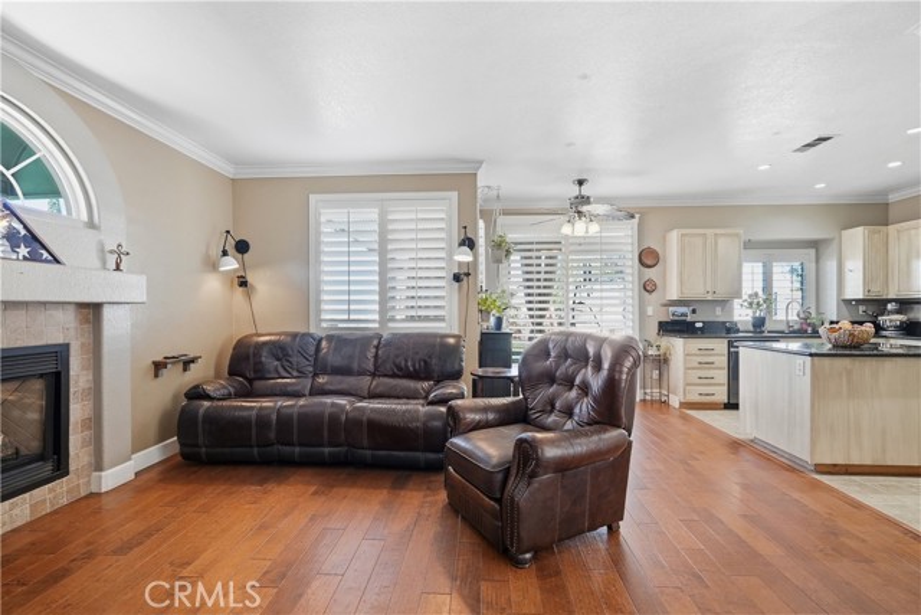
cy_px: 308
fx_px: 409
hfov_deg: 96.7
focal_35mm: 16
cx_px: 460
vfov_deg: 73.8
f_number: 4
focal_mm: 16
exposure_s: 1/15
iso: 2000
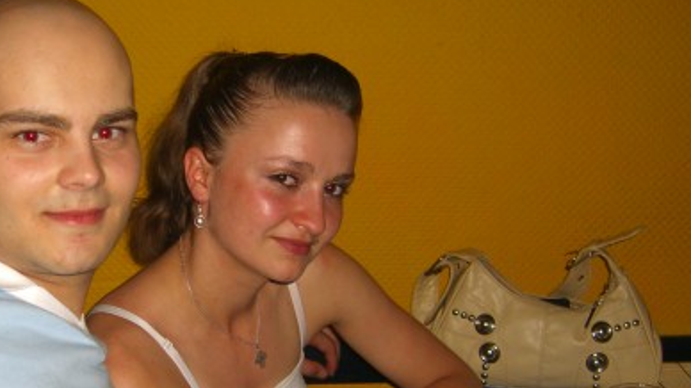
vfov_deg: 18.7
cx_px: 173
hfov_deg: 32.2
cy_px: 278
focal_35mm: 64
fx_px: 1172
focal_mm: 7.9
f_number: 2.8
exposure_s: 1/60
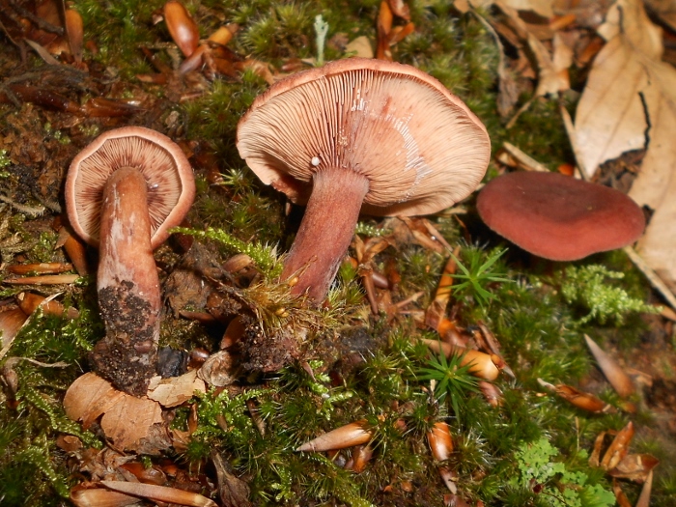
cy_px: 254
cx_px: 338
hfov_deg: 67.3
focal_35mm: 26
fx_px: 508
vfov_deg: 53.1
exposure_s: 1/25
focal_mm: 4.6
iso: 80
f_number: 8
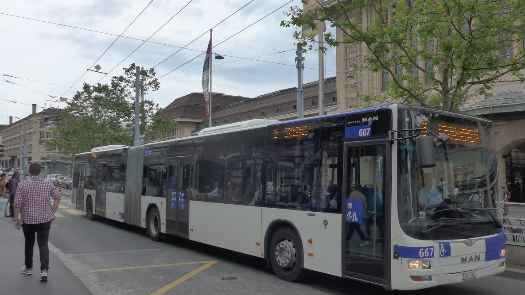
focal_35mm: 32
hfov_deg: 61.0
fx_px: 445
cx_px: 264
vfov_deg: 36.7
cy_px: 152
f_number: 2.8
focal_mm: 6
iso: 160
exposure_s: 1/1600
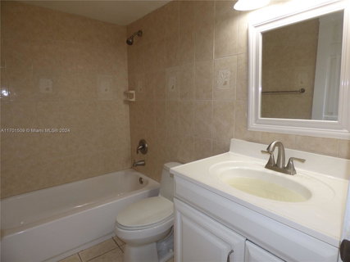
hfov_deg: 81.8
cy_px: 131
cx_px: 175
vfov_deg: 65.9
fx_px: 202
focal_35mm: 20
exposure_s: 1/40
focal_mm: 3.58
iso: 100
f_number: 2.8
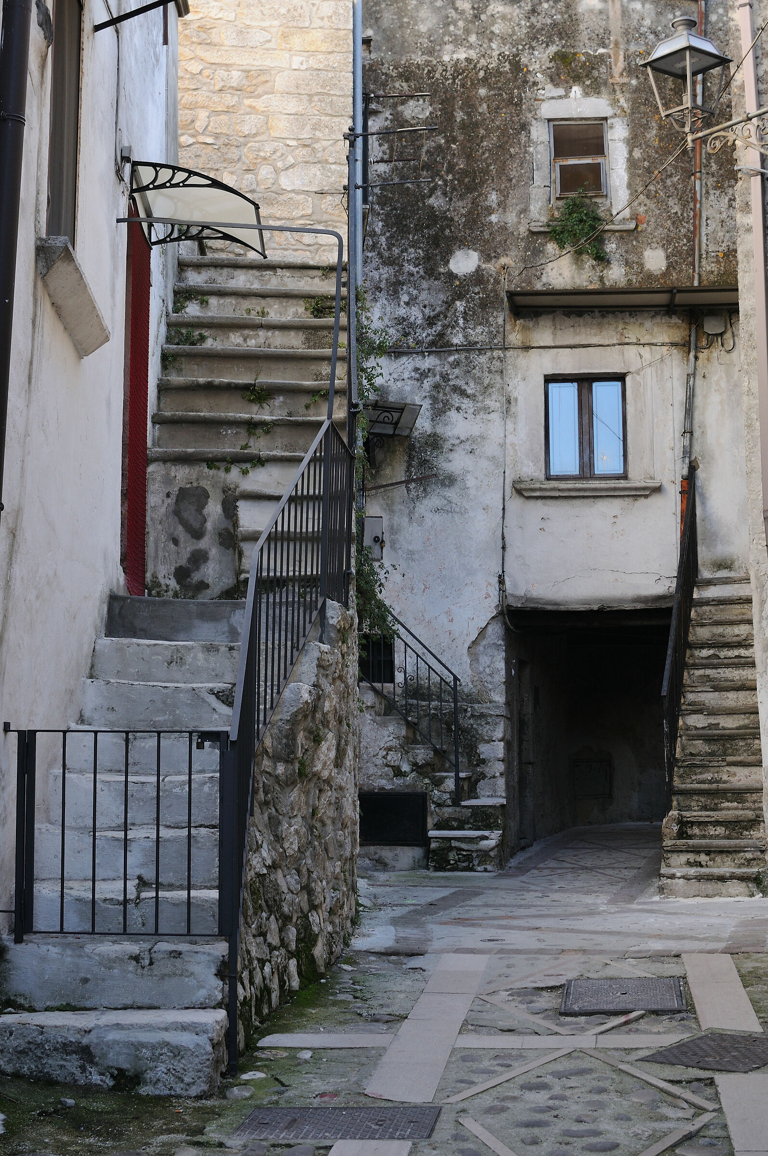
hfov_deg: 25.7
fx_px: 1684
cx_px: 384
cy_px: 578
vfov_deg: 37.9
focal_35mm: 52
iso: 200
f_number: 8
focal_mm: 35
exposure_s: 1/50
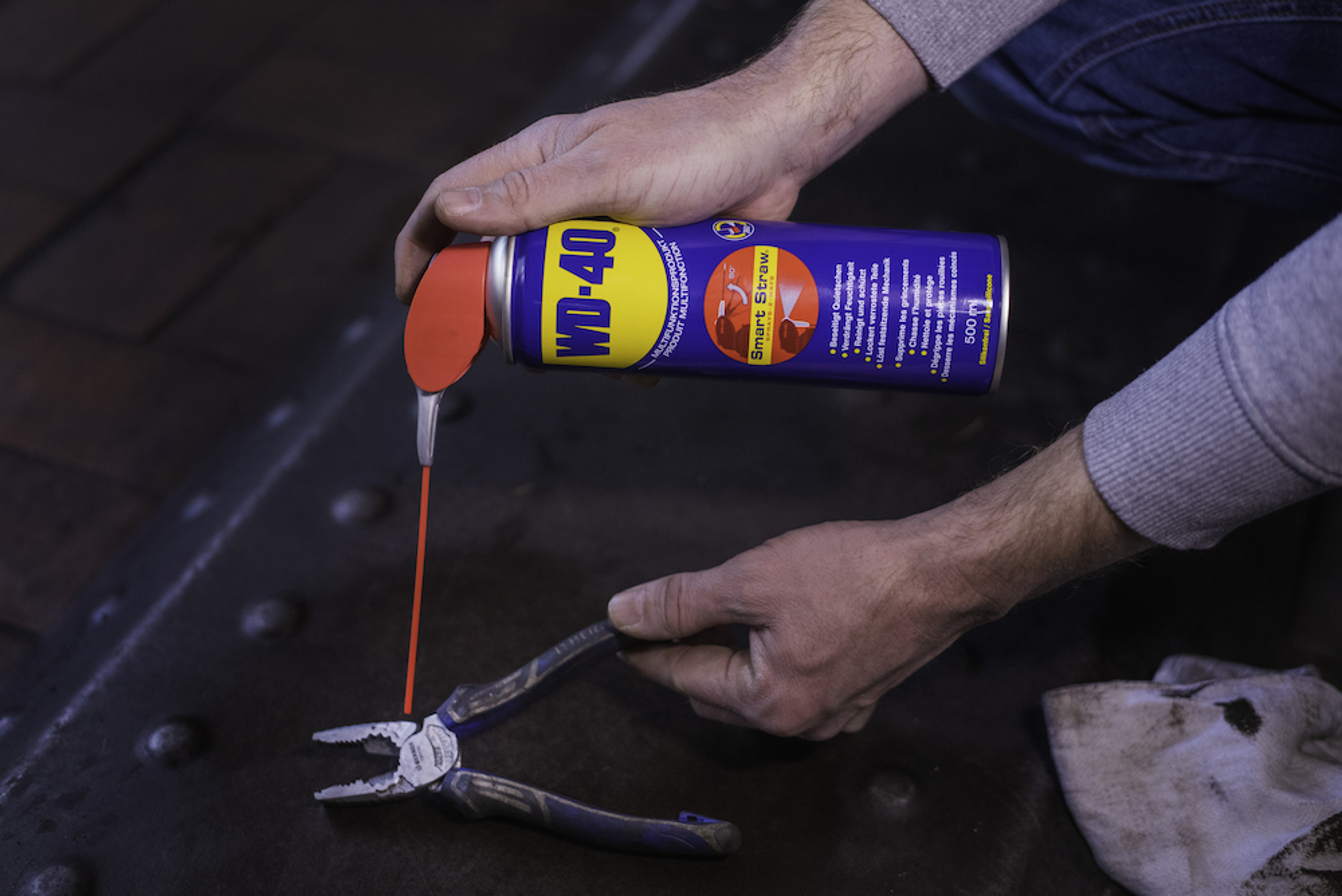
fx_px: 1865
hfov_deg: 39.6
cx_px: 671
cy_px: 448
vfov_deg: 27.0
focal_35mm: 50
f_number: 2.5
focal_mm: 50
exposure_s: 1/800
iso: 2000
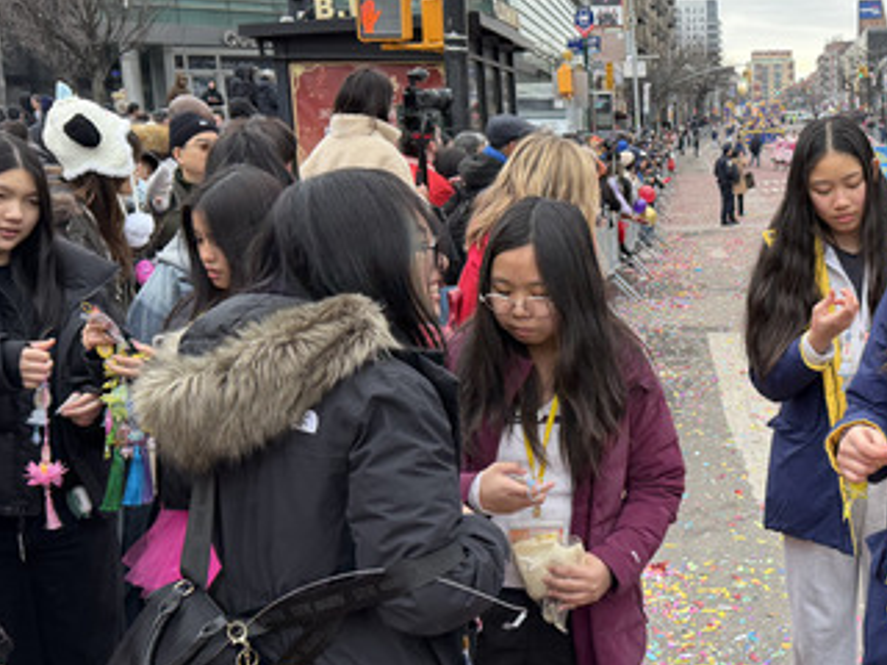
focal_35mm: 45
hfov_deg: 40.6
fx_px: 1153
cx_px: 693
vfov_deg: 32.2
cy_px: 346
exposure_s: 1/654
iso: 100
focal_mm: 6.76
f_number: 1.78
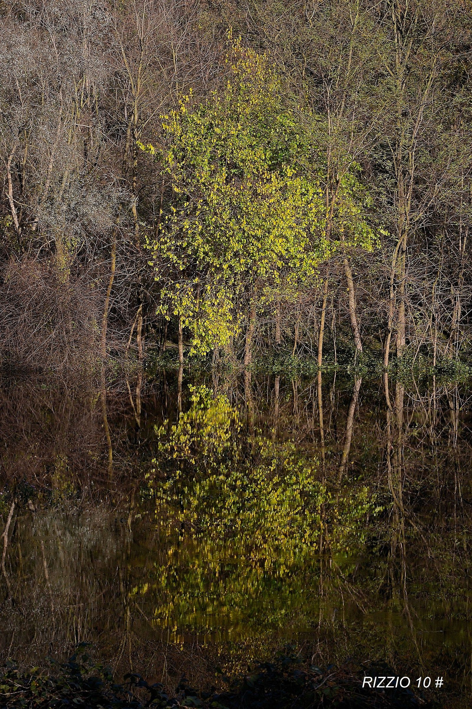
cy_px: 354
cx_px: 236
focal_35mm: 87
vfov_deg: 23.4
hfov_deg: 15.7
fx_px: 1711
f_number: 8
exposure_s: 1/125
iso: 100
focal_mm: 58
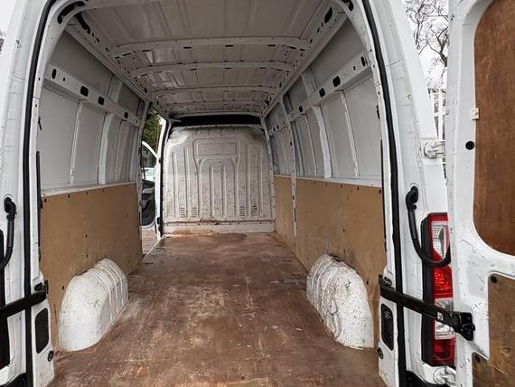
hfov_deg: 75.6
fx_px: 327
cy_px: 174
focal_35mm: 22
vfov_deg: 61.0
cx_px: 210
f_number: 2.2
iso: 64
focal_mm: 2.22
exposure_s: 1/167
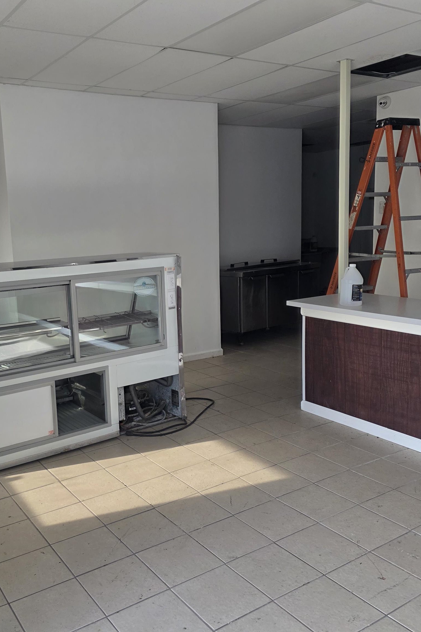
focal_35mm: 32
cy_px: 315
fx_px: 561
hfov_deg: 40.7
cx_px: 147
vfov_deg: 58.7
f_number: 1.7
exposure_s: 1/180
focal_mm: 6.3
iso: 125
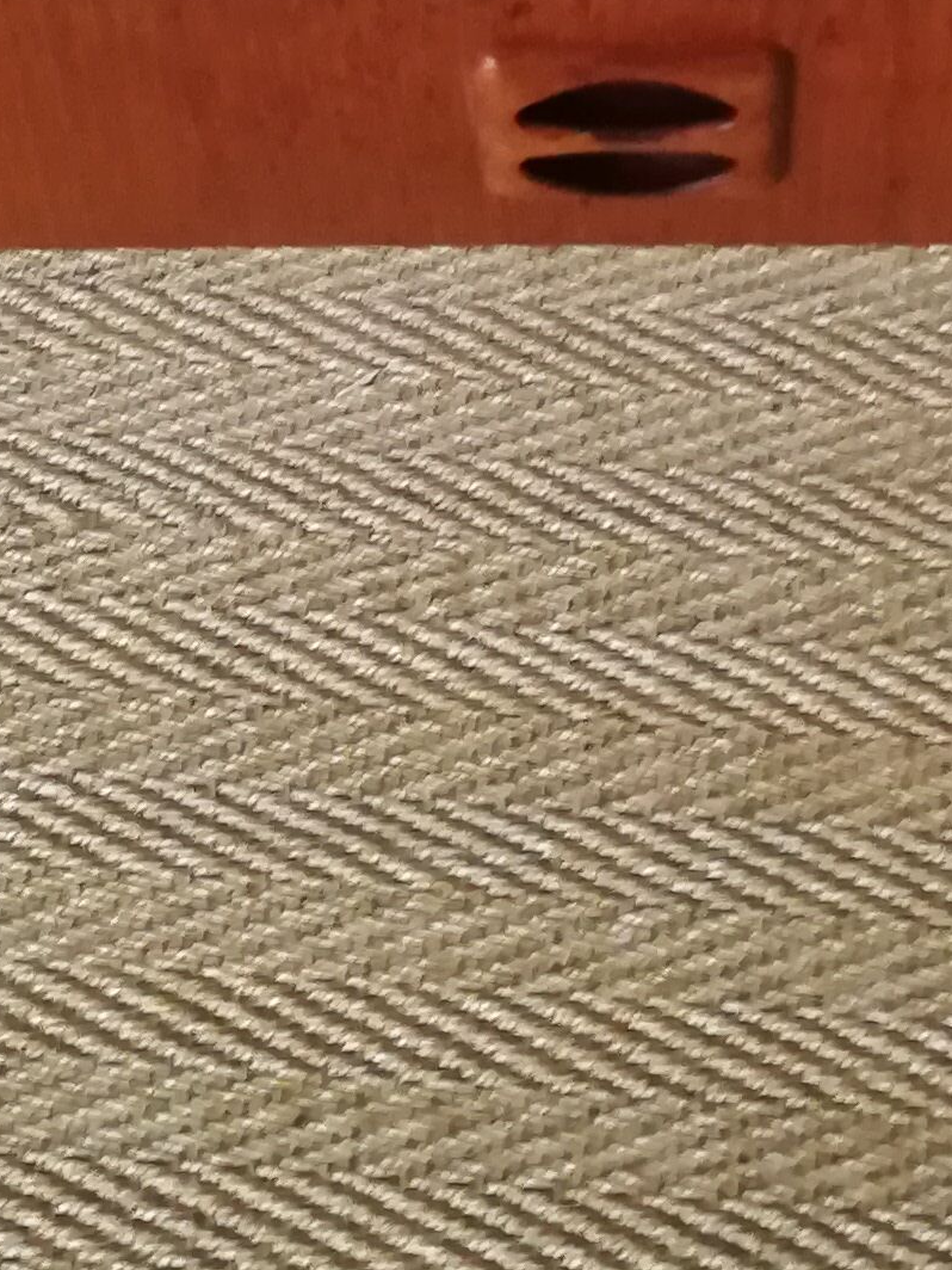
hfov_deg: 15.2
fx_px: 3557
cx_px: 710
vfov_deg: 18.6
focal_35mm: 97
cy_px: -448
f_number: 2.2
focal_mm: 3.83
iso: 640
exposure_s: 1/14.3
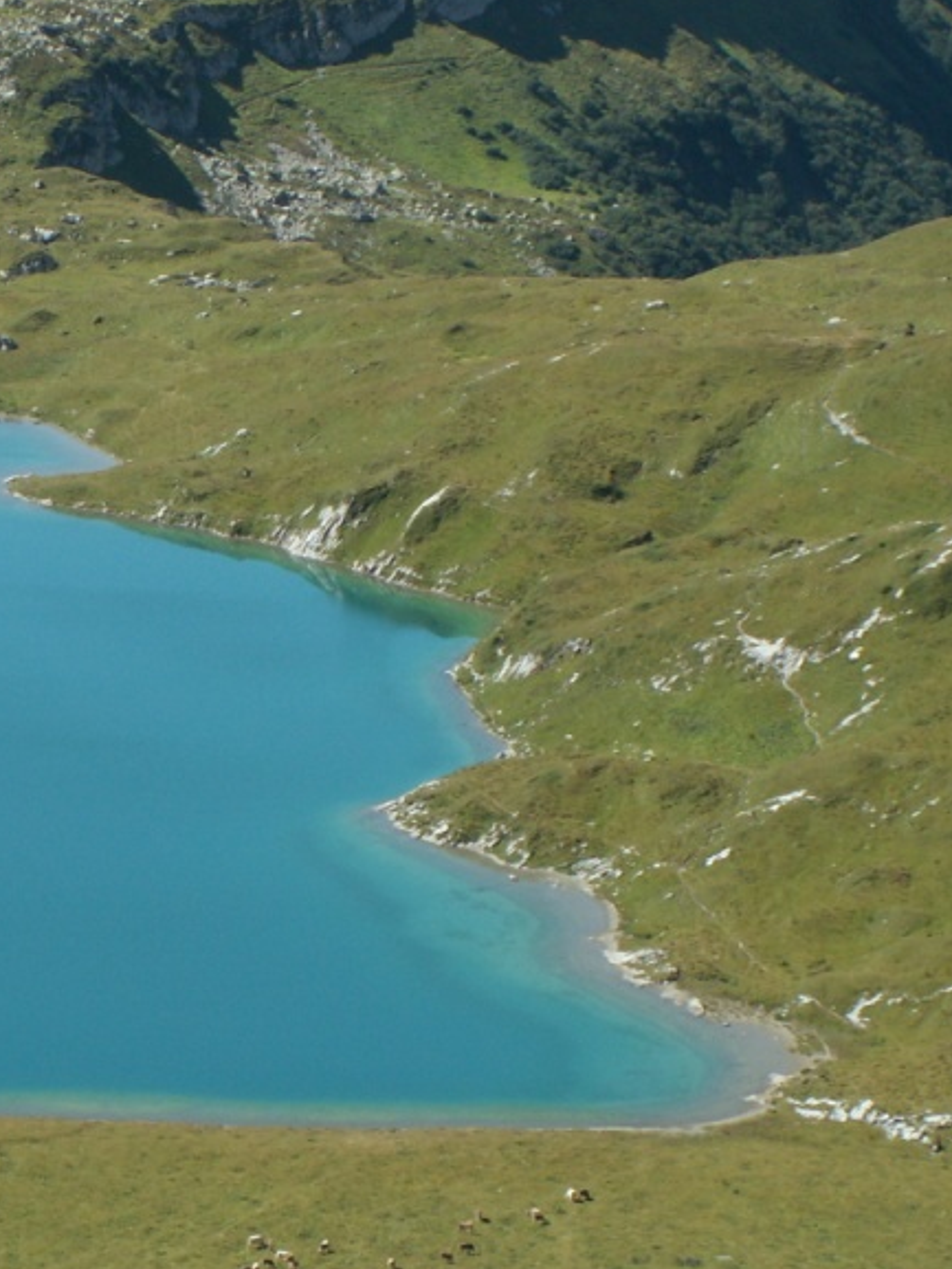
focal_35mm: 158
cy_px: 743
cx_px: -132
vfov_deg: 12.5
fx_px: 5792
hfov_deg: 9.3
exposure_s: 1/160
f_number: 6.3
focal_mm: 14.94
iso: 50
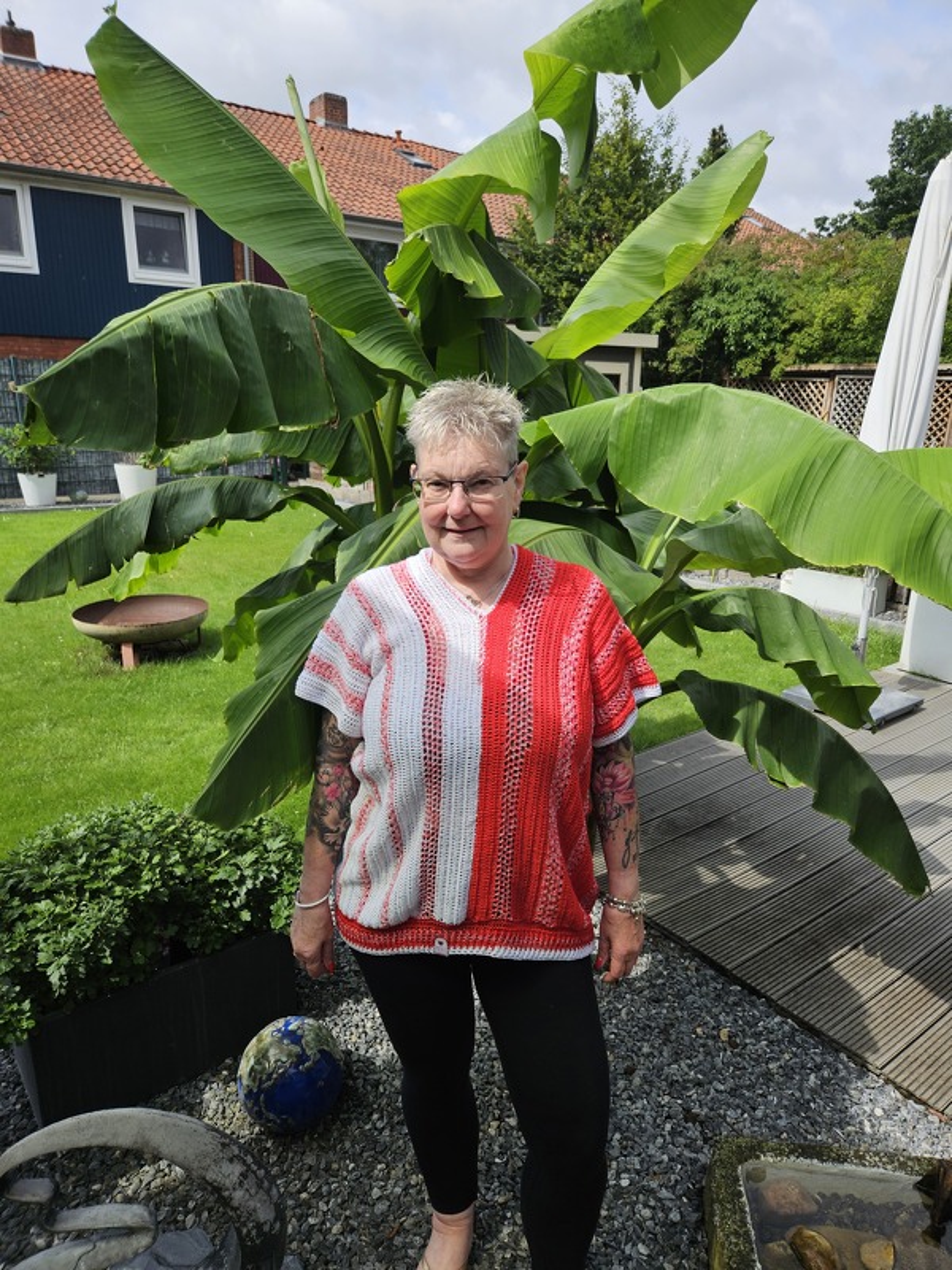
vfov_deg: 73.9
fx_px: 843
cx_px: 476
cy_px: 635
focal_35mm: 23
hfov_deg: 58.9
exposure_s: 1/1441
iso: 25
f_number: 1.8
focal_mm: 5.4
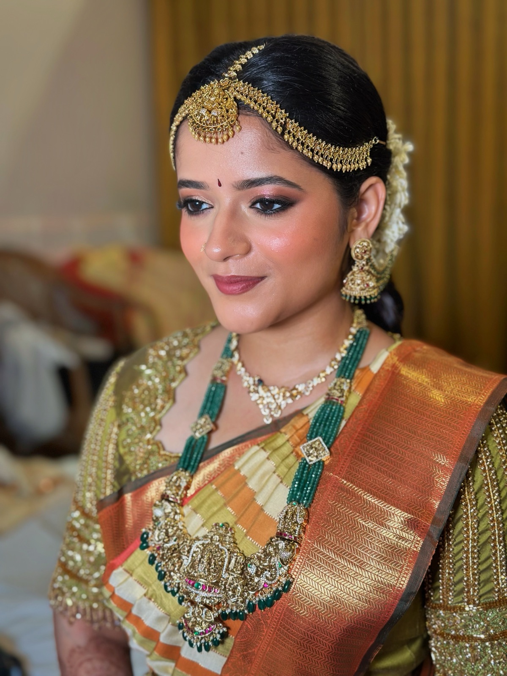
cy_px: 338
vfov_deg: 39.7
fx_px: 937
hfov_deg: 30.3
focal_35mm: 48
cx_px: 254
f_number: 1.78
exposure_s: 1/50
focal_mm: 6.86
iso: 100
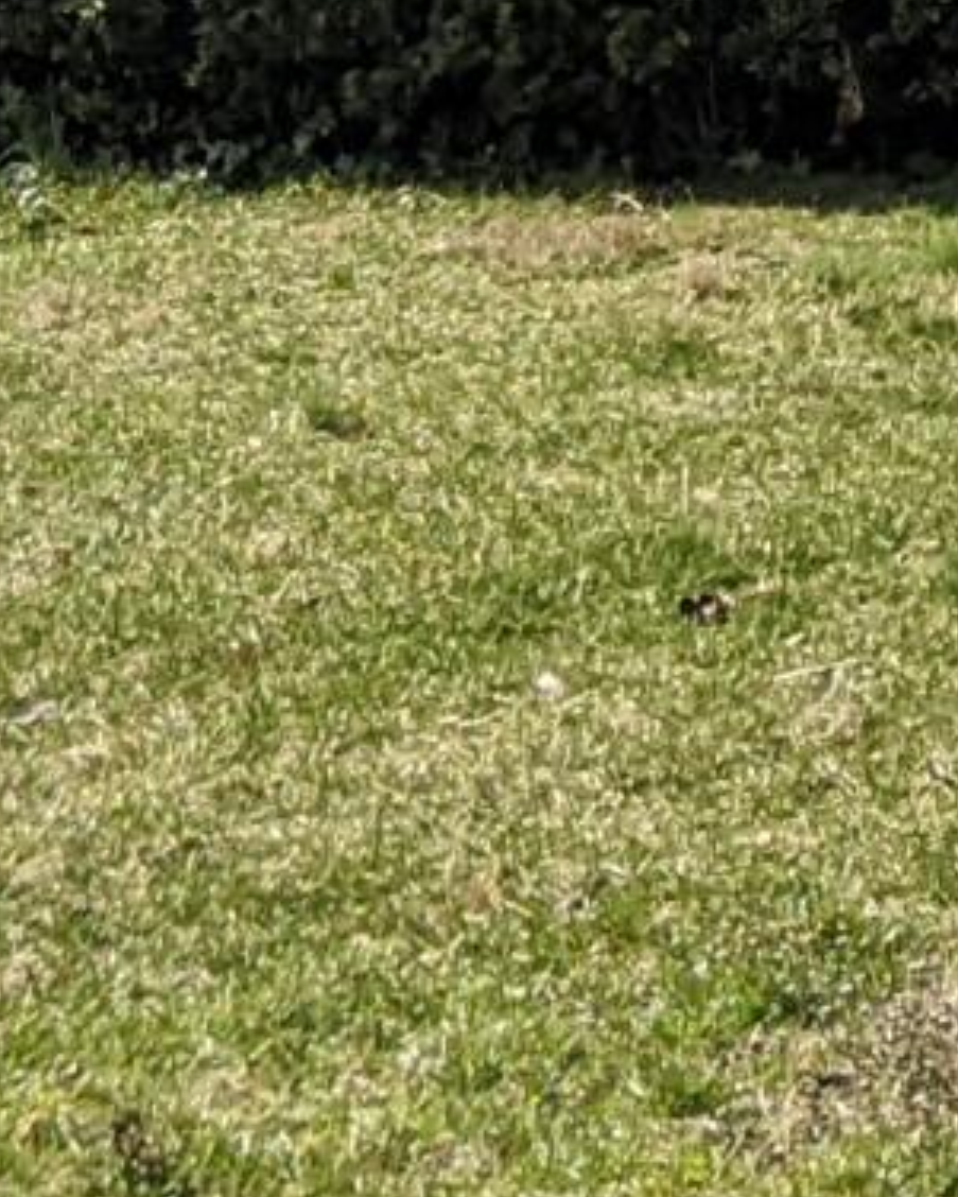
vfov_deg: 8.6
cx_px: 3001
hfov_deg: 6.6
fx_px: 7440
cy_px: -1375
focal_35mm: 210
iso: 47
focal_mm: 4.44
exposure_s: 1/2933
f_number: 1.8
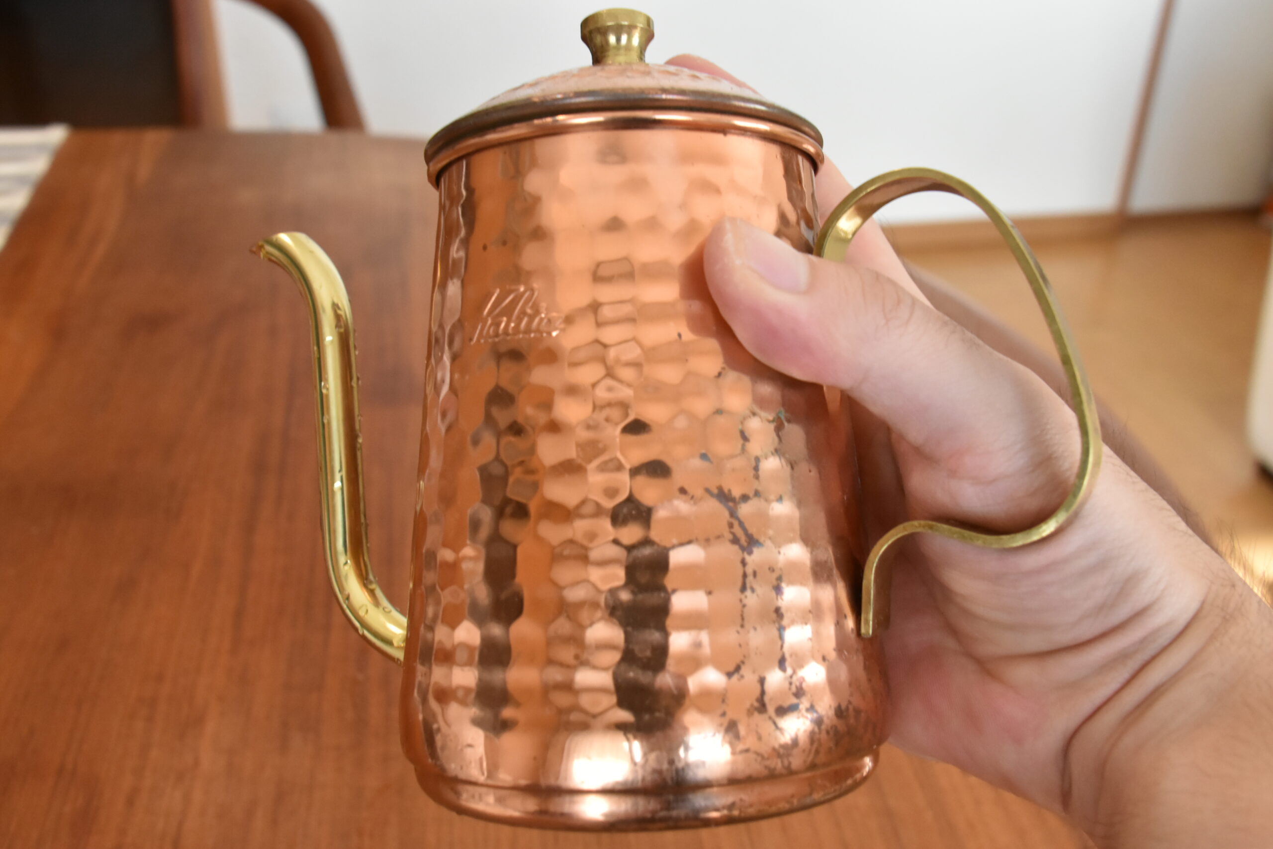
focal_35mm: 38
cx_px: 636
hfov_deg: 51.3
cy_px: 424
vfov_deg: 35.5
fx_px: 1326
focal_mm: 25
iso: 2500
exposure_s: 1/200
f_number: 7.1
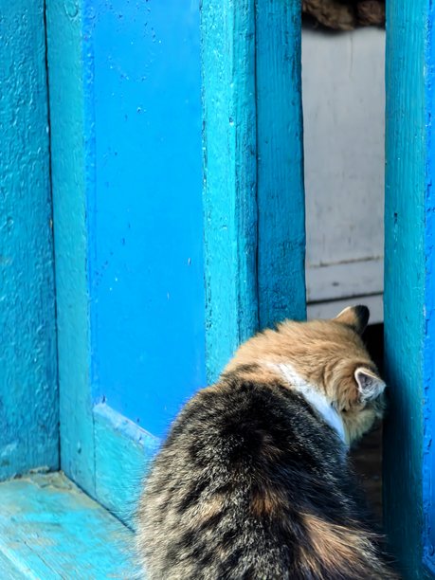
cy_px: 290
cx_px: 218
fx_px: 1592
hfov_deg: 15.6
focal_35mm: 95
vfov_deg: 20.7
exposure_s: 1/296
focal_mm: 15
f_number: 2.1
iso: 1000
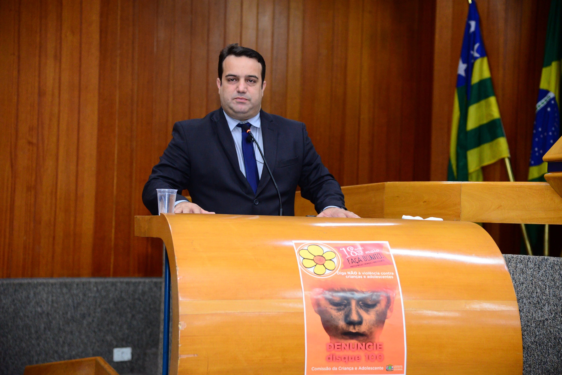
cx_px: 281
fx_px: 1171
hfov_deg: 27.0
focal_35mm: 75
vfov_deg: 18.2
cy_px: 188
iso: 2500
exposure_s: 1/125
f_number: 4
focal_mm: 75
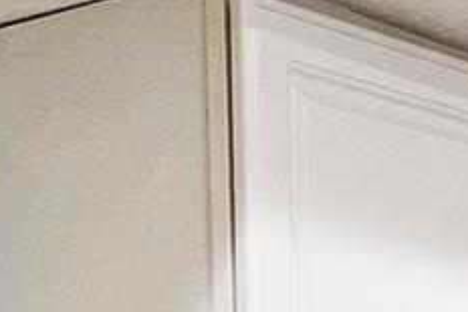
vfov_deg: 7.6
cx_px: 173
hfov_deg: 11.9
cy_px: 656
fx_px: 2237
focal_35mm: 172
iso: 200
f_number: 1.8
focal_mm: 5
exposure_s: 1/120
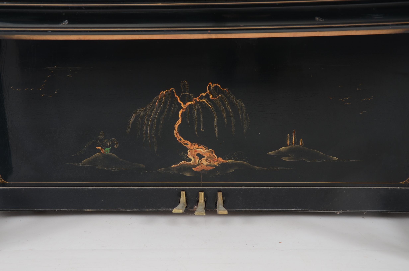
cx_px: 204
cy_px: 136
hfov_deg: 35.1
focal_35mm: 57
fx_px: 646
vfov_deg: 23.7
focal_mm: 38
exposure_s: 1/100
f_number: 6.3
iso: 160
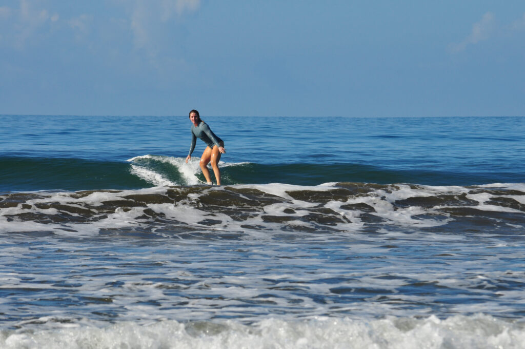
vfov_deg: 4.6
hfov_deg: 6.9
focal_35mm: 300
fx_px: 4369
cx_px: 262
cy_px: 174
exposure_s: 1/400
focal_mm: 200
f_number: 11
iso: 200
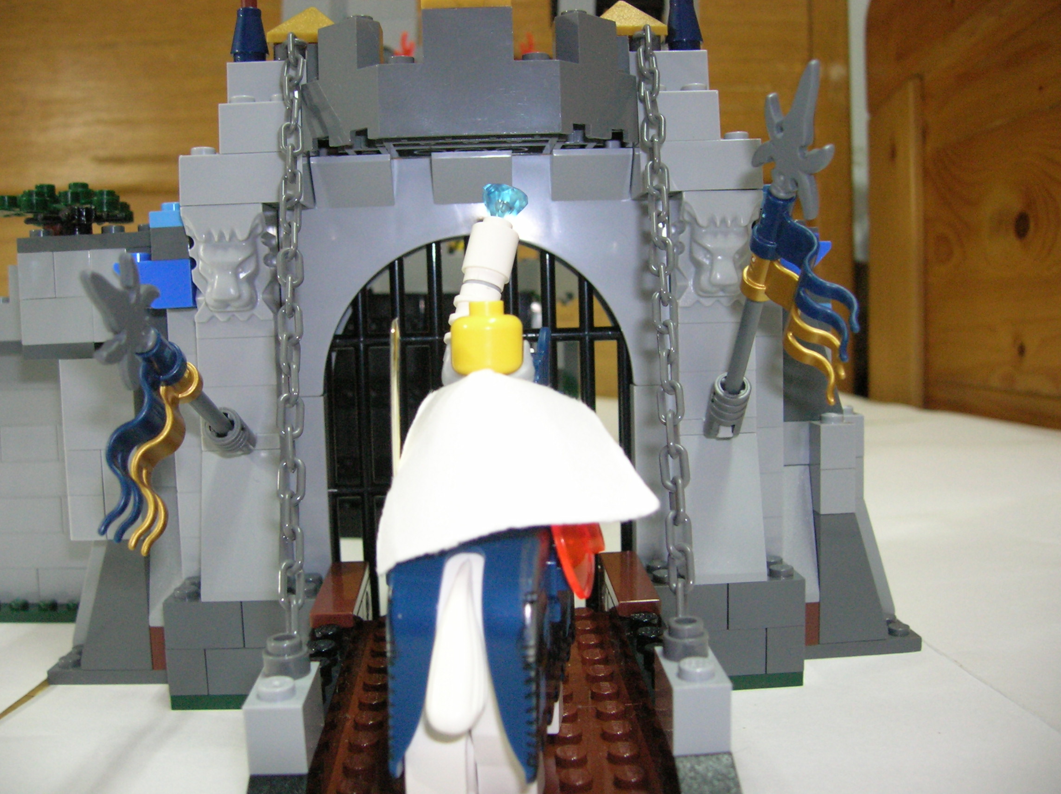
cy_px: 397
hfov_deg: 54.0
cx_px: 530
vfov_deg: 41.7
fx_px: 1041
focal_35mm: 34
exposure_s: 1/25.1
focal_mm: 5.7
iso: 200
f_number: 2.9
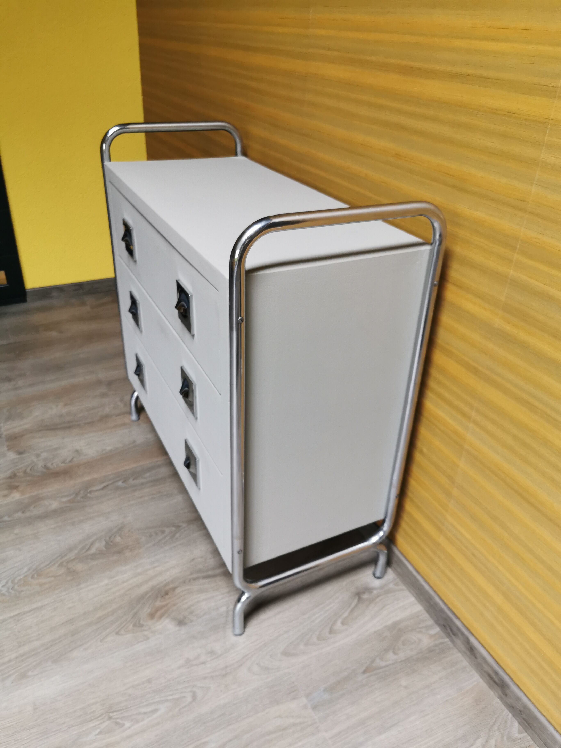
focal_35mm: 27
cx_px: 280
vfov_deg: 65.3
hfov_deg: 51.4
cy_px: 374
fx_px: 583
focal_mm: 5.56
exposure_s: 1/60
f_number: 1.6
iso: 160
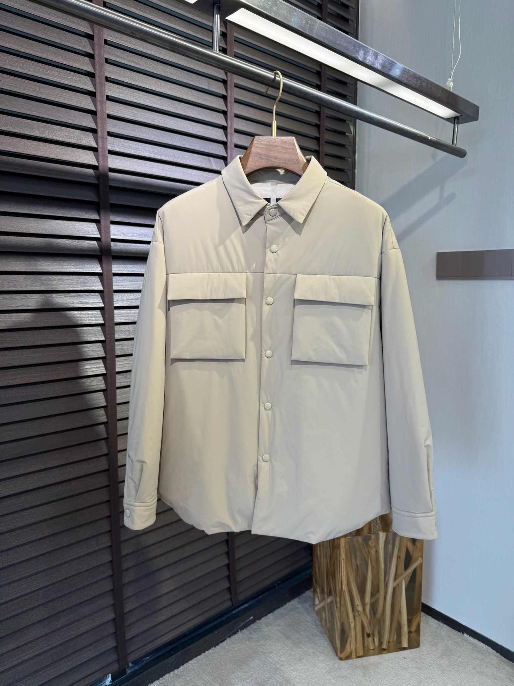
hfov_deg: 56.8
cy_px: 343
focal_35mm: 24
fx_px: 475
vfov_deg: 71.6
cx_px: 257
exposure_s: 1/188
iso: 64
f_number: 1.78
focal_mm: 6.76
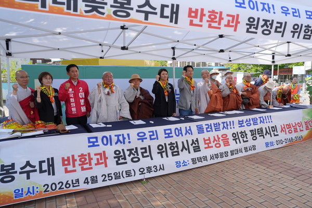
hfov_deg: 69.4
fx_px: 225
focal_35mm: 26
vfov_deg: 49.6
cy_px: 104
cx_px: 156
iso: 100
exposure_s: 1/320
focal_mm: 26
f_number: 4.5
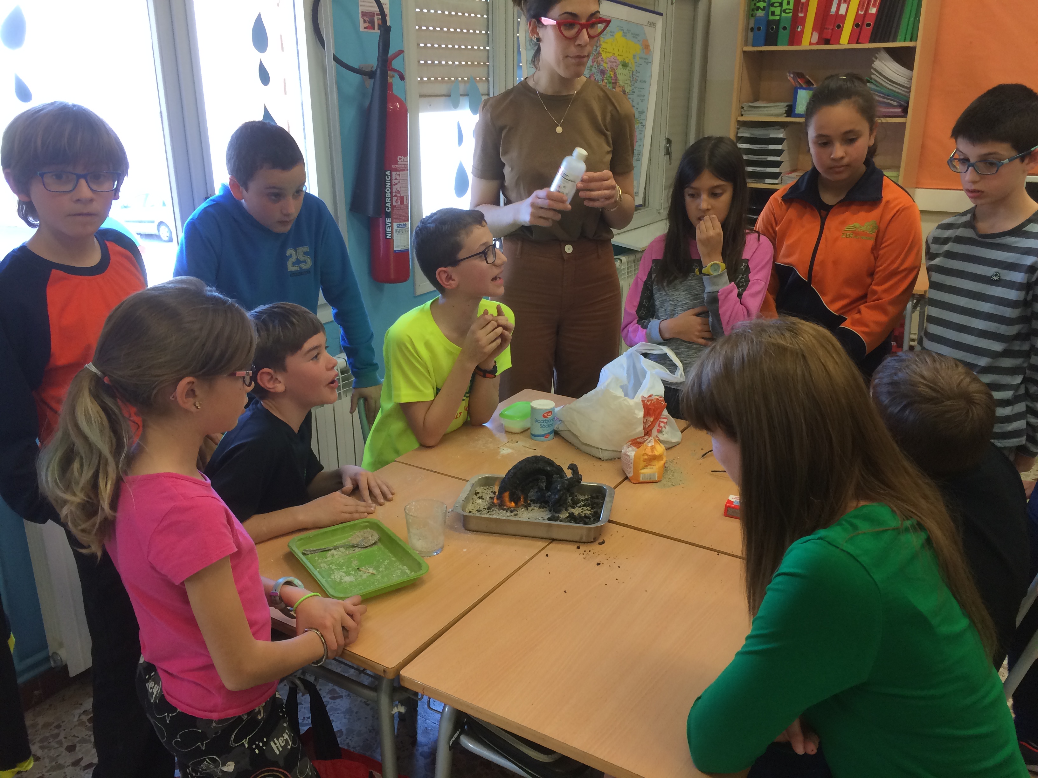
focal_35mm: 29
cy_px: 389
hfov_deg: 61.7
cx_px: 519
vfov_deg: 48.2
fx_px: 870
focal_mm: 4.15
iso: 50
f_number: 2.2
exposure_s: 1/33
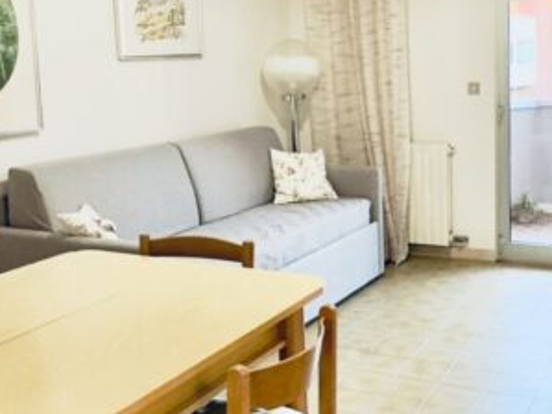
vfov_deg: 30.1
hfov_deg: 39.6
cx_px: 312
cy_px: 150
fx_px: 765
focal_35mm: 48
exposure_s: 1/50
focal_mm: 2.22
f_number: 2.2
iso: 250
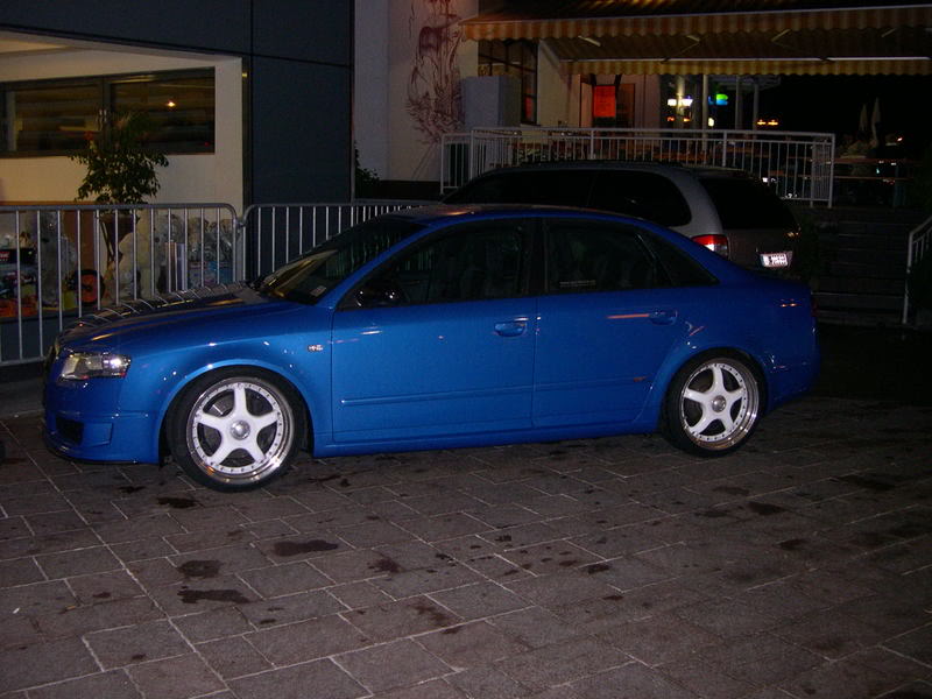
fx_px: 1023
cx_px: 466
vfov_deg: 37.7
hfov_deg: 49.0
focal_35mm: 38
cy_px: 350
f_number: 2.8
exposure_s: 1/60
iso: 400
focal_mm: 8
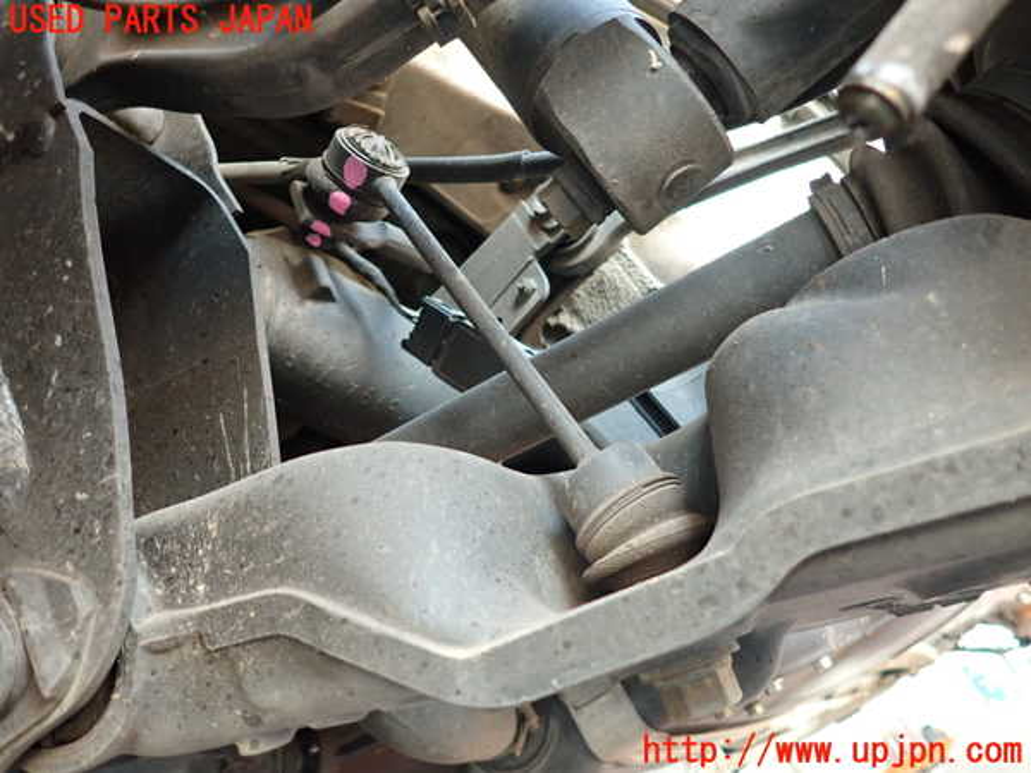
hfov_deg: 69.4
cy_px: 386
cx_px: 516
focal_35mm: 25
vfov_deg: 54.9
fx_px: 745
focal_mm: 4.5
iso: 400
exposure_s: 1/30
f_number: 2
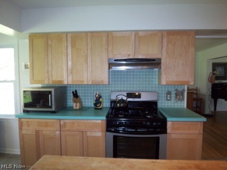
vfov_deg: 58.9
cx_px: 114
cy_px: 85
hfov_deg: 73.9
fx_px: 151
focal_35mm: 23
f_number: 2.8
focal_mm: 3.8
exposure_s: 1/30
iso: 125
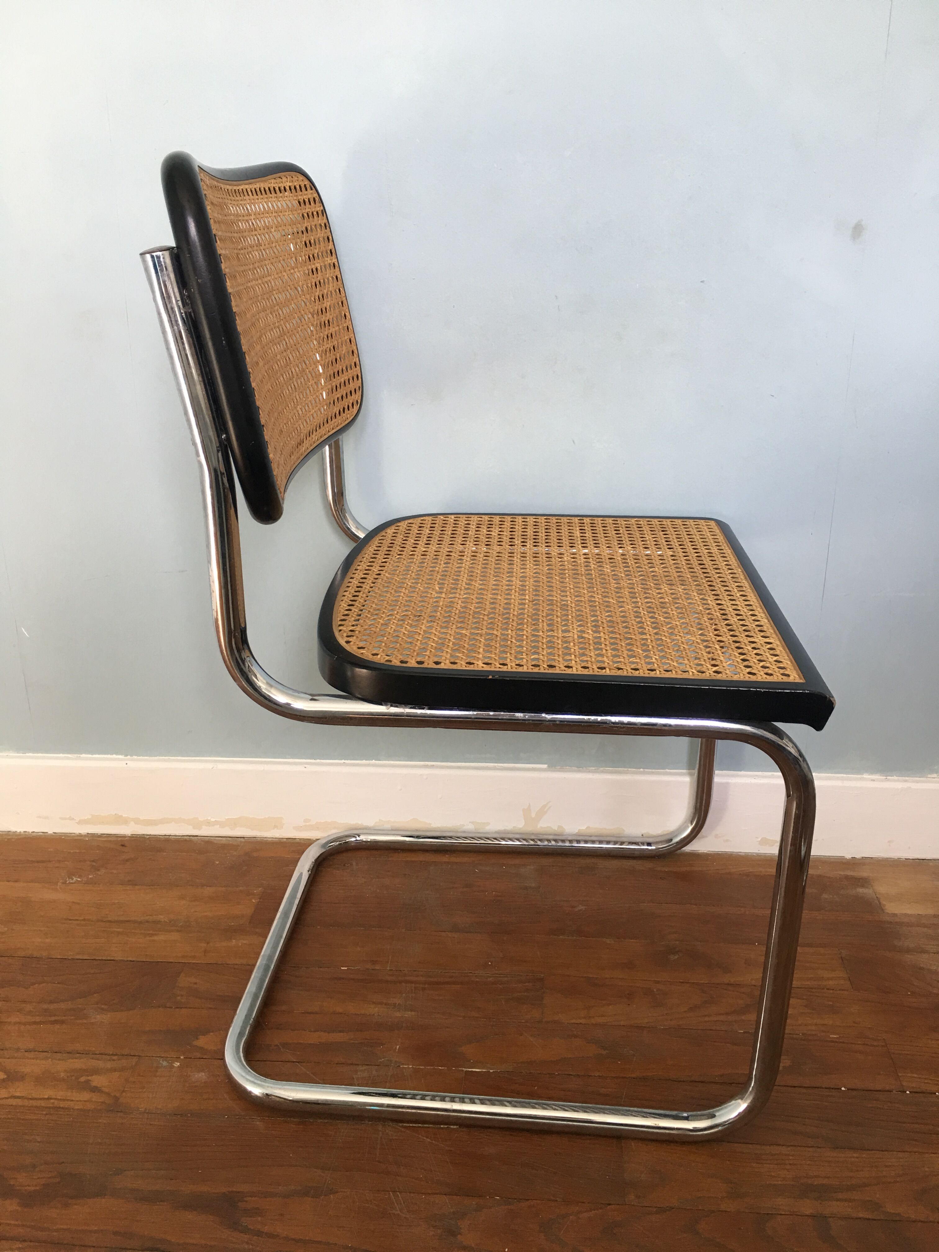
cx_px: 470
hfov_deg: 48.2
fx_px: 1049
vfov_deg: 61.7
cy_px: 626
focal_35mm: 29
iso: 32
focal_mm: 4.15
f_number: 2.2
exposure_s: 1/33
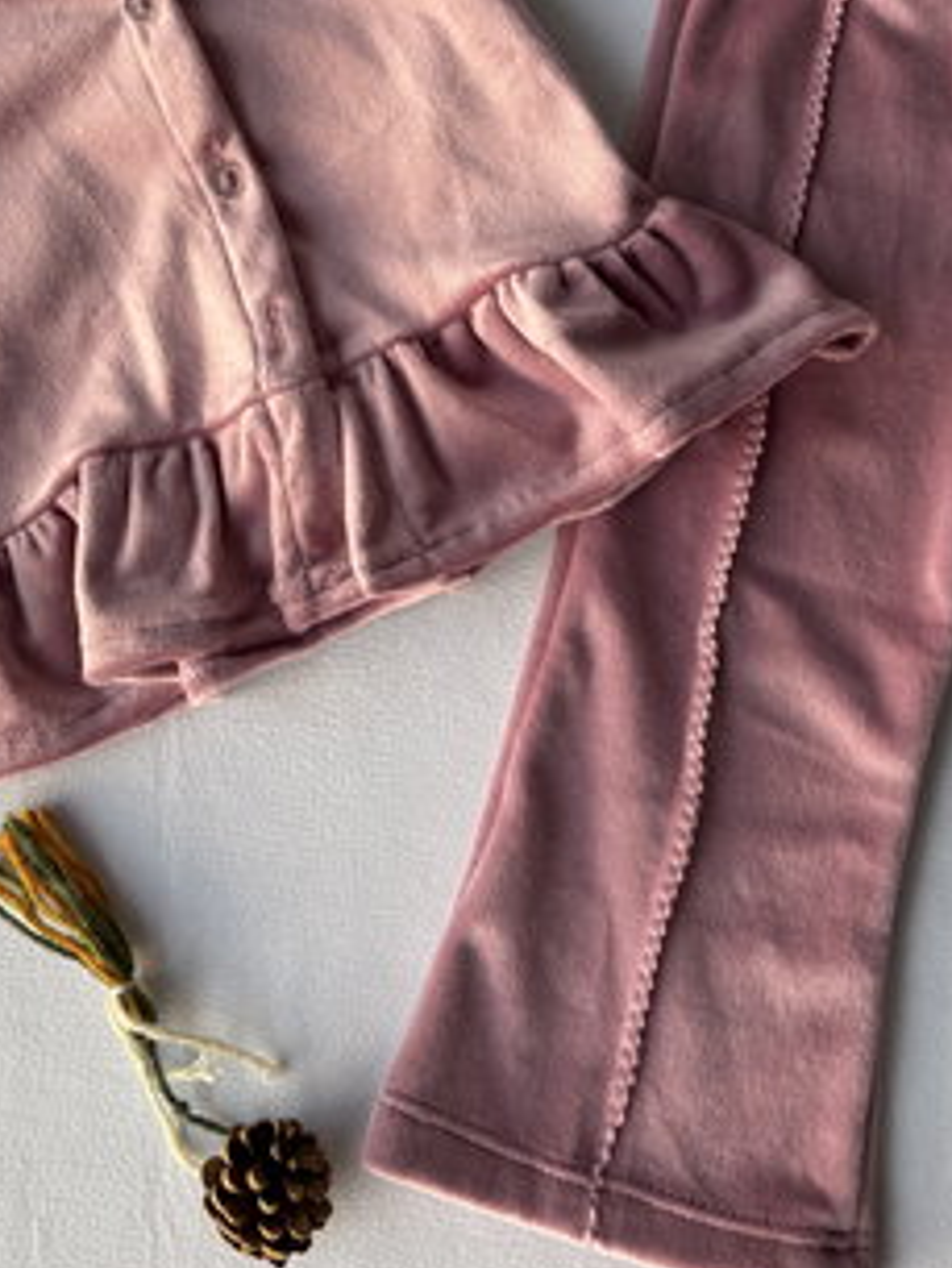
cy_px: 206
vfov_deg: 42.2
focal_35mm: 42
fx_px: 1539
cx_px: 337
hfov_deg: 34.1
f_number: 1.78
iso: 50
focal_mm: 6.76
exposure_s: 1/125
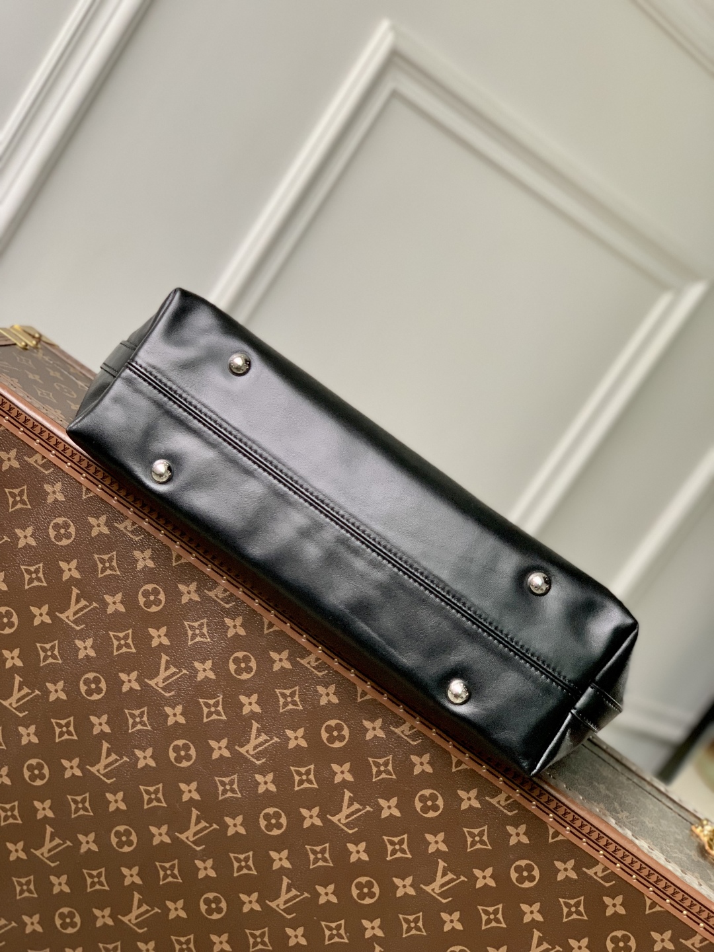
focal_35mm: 52
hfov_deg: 28.0
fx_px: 1430
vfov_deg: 36.8
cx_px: 357
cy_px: 476
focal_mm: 6
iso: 125
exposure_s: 1/118
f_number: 2.4
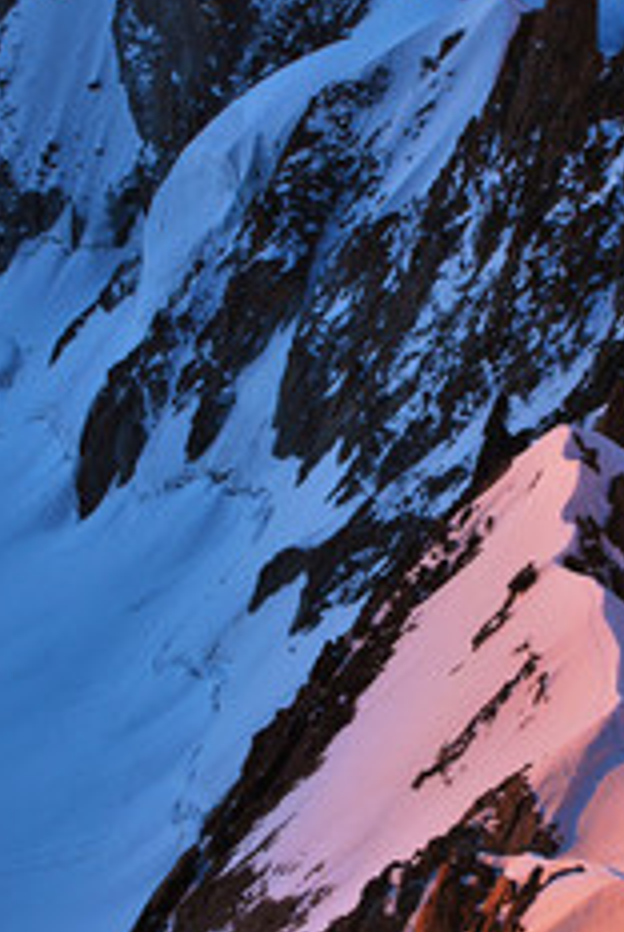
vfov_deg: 28.0
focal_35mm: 72
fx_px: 1866
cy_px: 456
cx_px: 452
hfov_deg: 18.9
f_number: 5
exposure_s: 1/100
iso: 200
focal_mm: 28
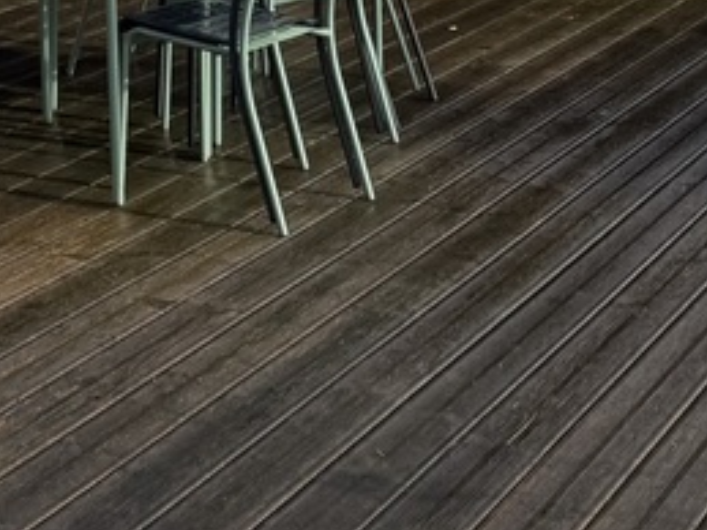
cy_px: -462
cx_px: -284
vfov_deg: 13.7
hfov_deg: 18.7
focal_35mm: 95
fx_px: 1939
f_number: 1.78
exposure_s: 1/3247
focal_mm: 6.76
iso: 80
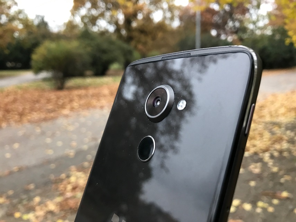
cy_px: 111
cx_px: 148
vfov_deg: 49.8
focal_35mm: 28
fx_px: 239
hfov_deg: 63.4
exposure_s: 1/30
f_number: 1.8
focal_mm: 3.99
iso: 20
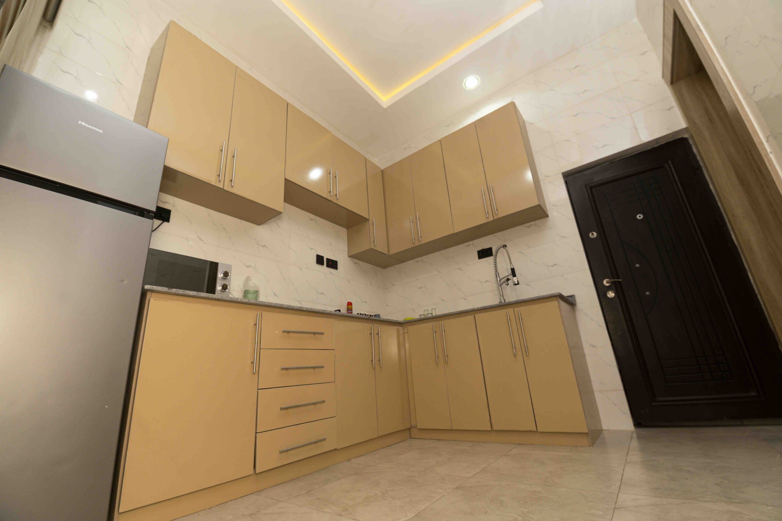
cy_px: 260
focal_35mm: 15
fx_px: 326
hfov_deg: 100.4
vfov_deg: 77.2
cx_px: 391
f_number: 4.5
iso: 800
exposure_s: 1/200
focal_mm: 15
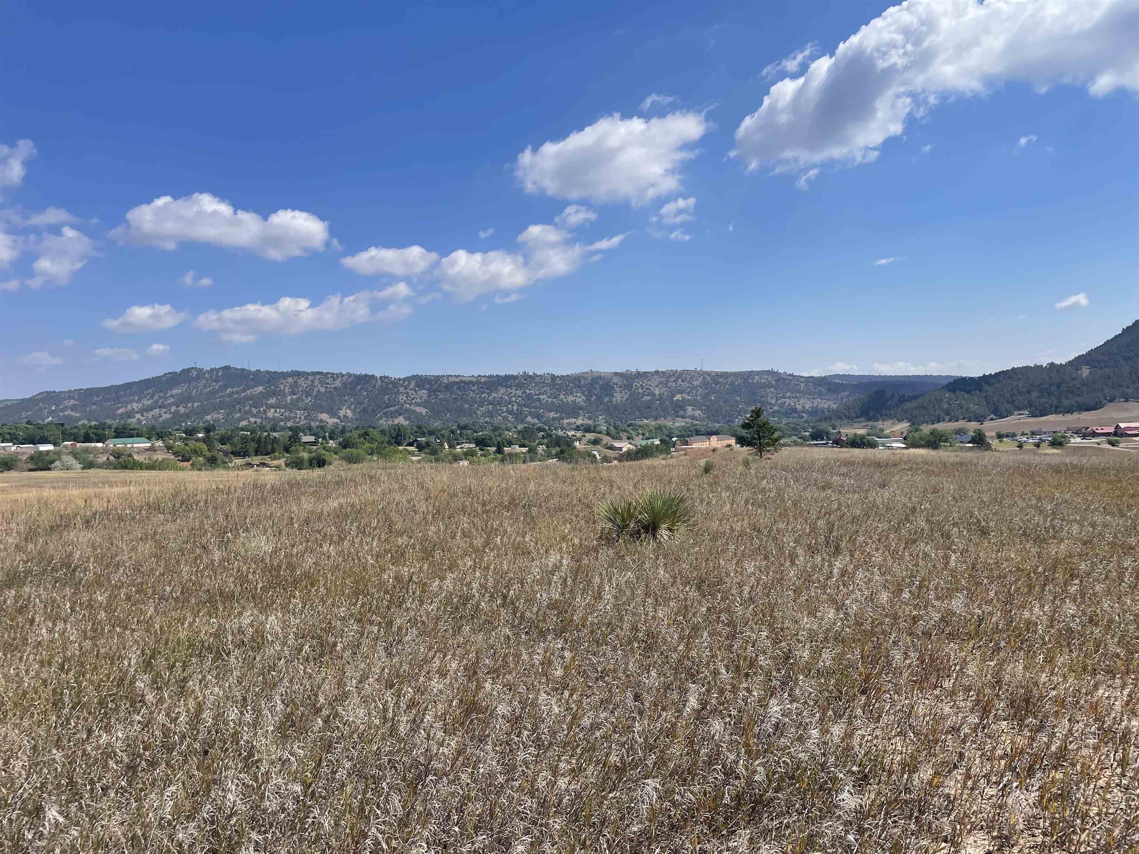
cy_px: 427
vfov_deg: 53.1
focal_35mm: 26
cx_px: 570
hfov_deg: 67.3
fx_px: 856
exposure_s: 1/4831
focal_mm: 4.2
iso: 32
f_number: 1.6
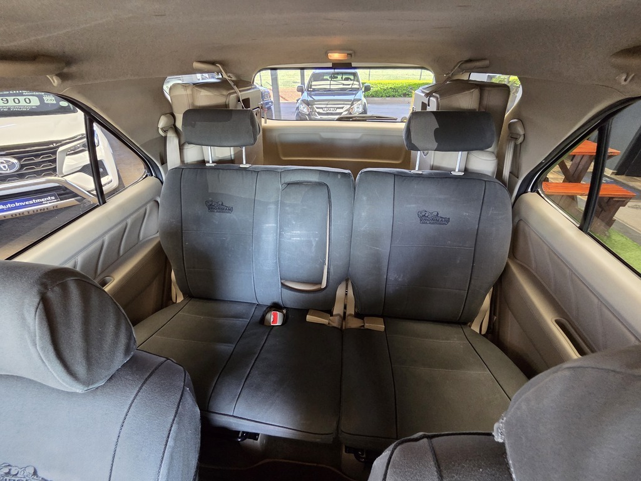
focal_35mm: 13
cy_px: 240
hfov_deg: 106.2
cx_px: 320
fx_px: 241
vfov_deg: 89.9
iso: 800
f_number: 2.2
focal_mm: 2.2
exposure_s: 1/50
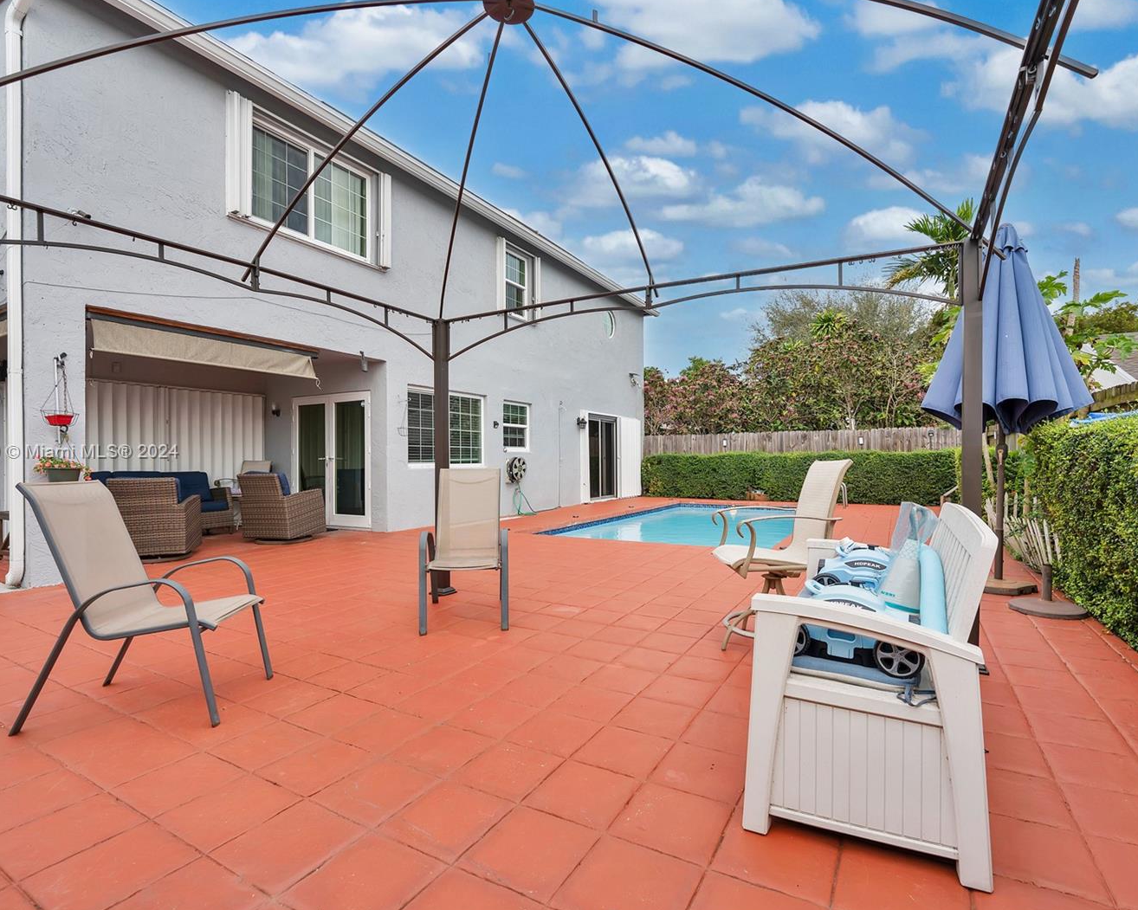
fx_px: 539
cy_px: 453
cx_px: 594
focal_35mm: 16
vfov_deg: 80.4
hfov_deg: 93.1
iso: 100
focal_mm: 14
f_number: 5
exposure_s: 1/320
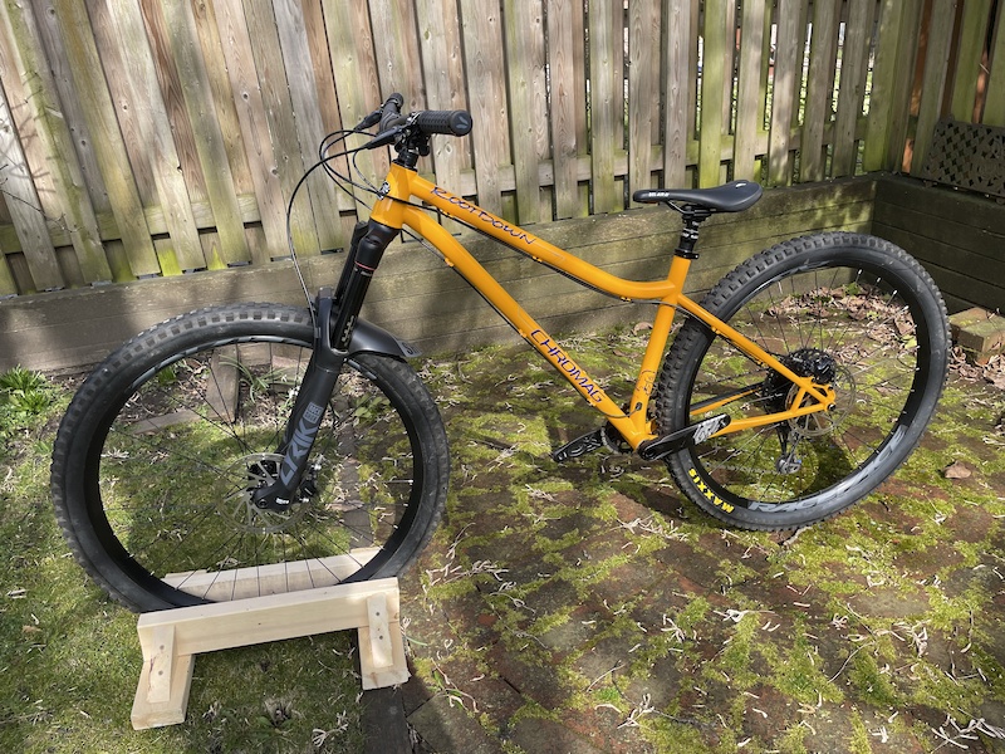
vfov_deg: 53.1
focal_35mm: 26
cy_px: 377
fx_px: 755
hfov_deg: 67.3
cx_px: 502
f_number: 1.6
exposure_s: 1/831
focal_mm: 4.2
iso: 32
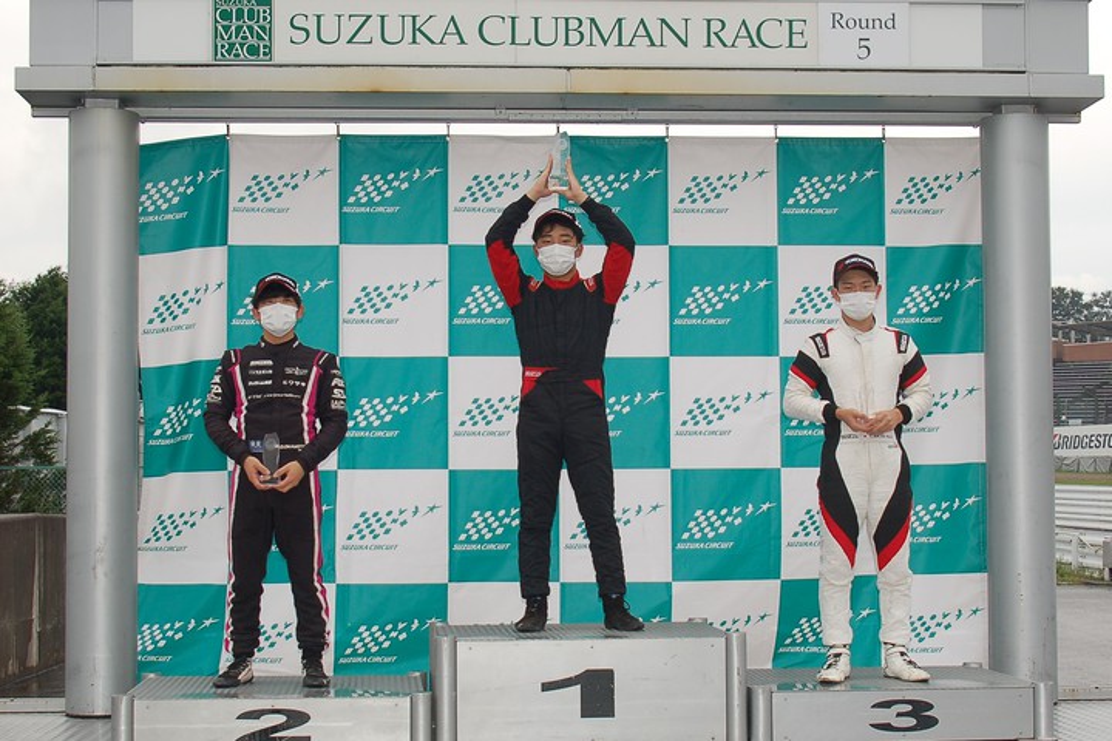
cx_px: 556
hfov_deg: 38.9
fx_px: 1575
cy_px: 370
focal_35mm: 51
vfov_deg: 26.5
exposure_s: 1/250
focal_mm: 34
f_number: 8
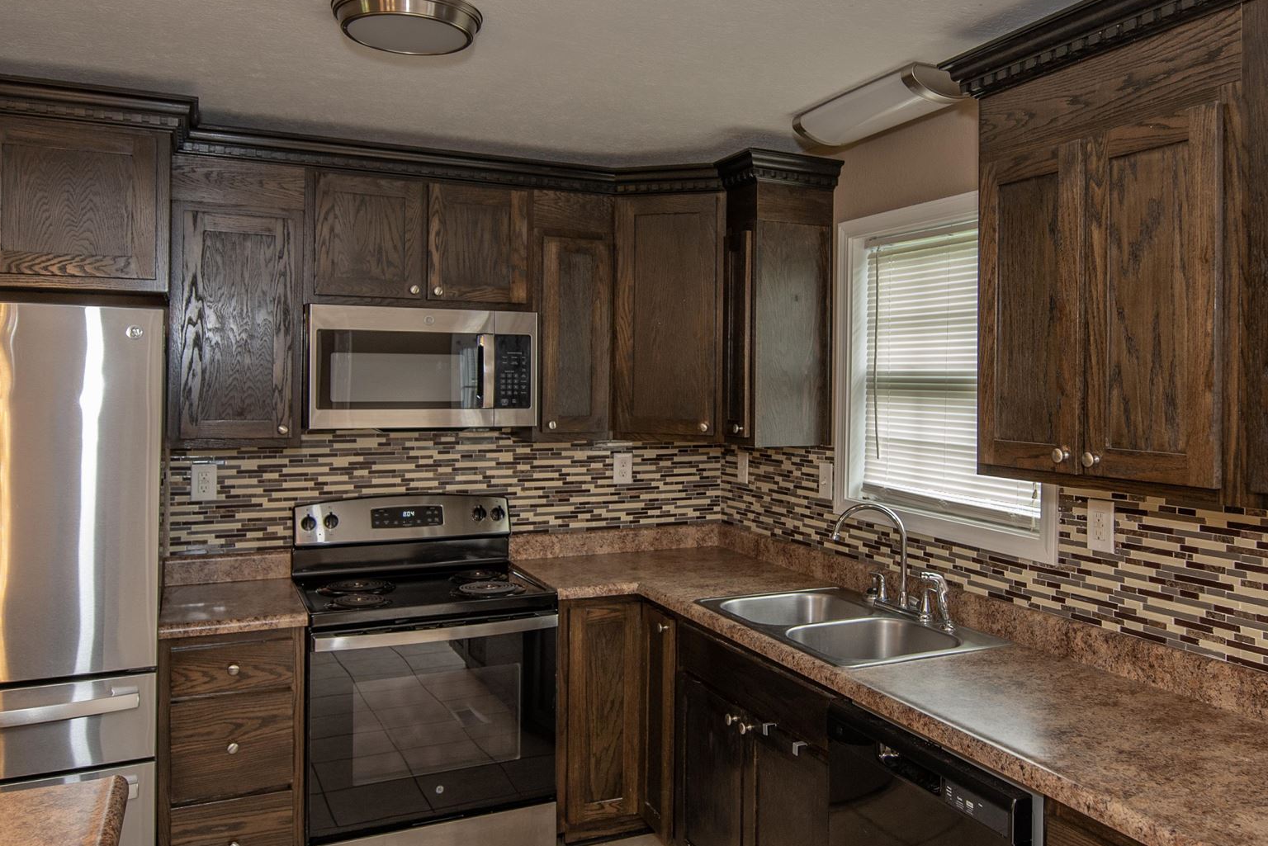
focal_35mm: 28
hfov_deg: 65.2
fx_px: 986
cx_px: 713
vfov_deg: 46.3
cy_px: 364
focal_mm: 14
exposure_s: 1/60
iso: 280
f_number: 3.2
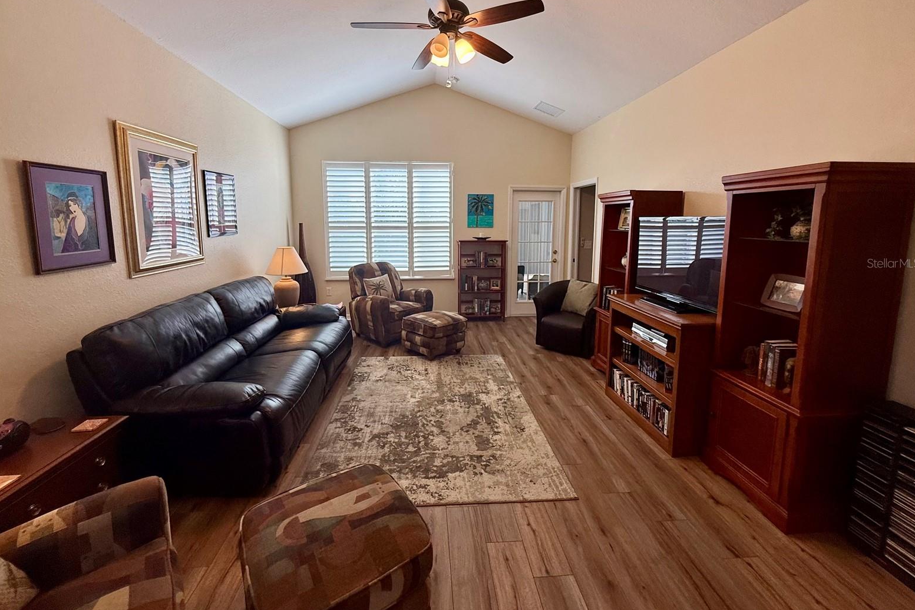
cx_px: 451
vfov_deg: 76.9
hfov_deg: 100.4
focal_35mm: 15
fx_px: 381
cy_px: 263
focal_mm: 2.22
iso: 125
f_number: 2.2
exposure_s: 1/120
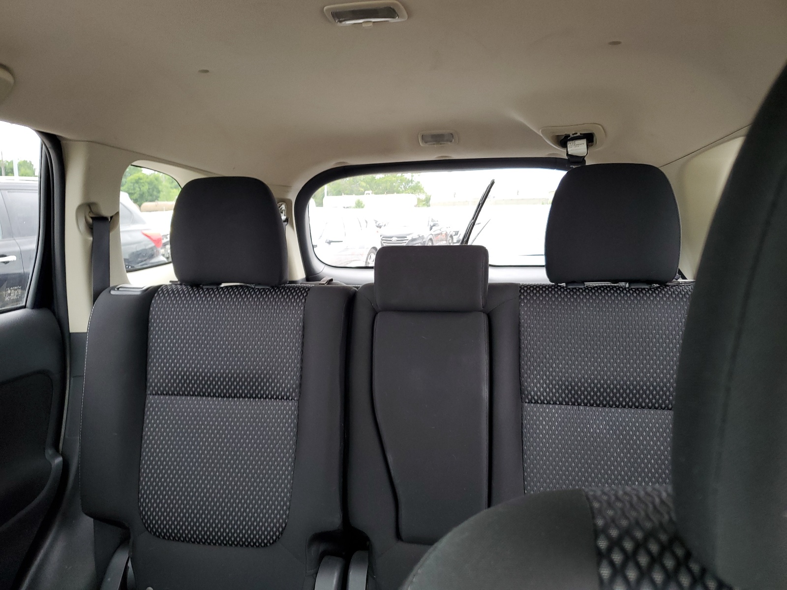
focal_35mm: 26
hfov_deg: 67.3
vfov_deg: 53.1
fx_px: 591
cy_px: 295
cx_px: 394
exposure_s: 1/60.2
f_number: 1.5
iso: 71
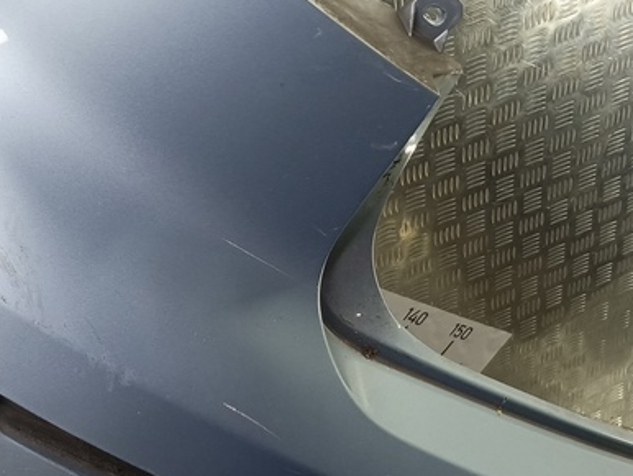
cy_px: 177
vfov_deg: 24.0
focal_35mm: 61
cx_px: 254
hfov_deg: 31.6
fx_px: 1116
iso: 127
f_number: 1.6
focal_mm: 4.11
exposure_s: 1/50
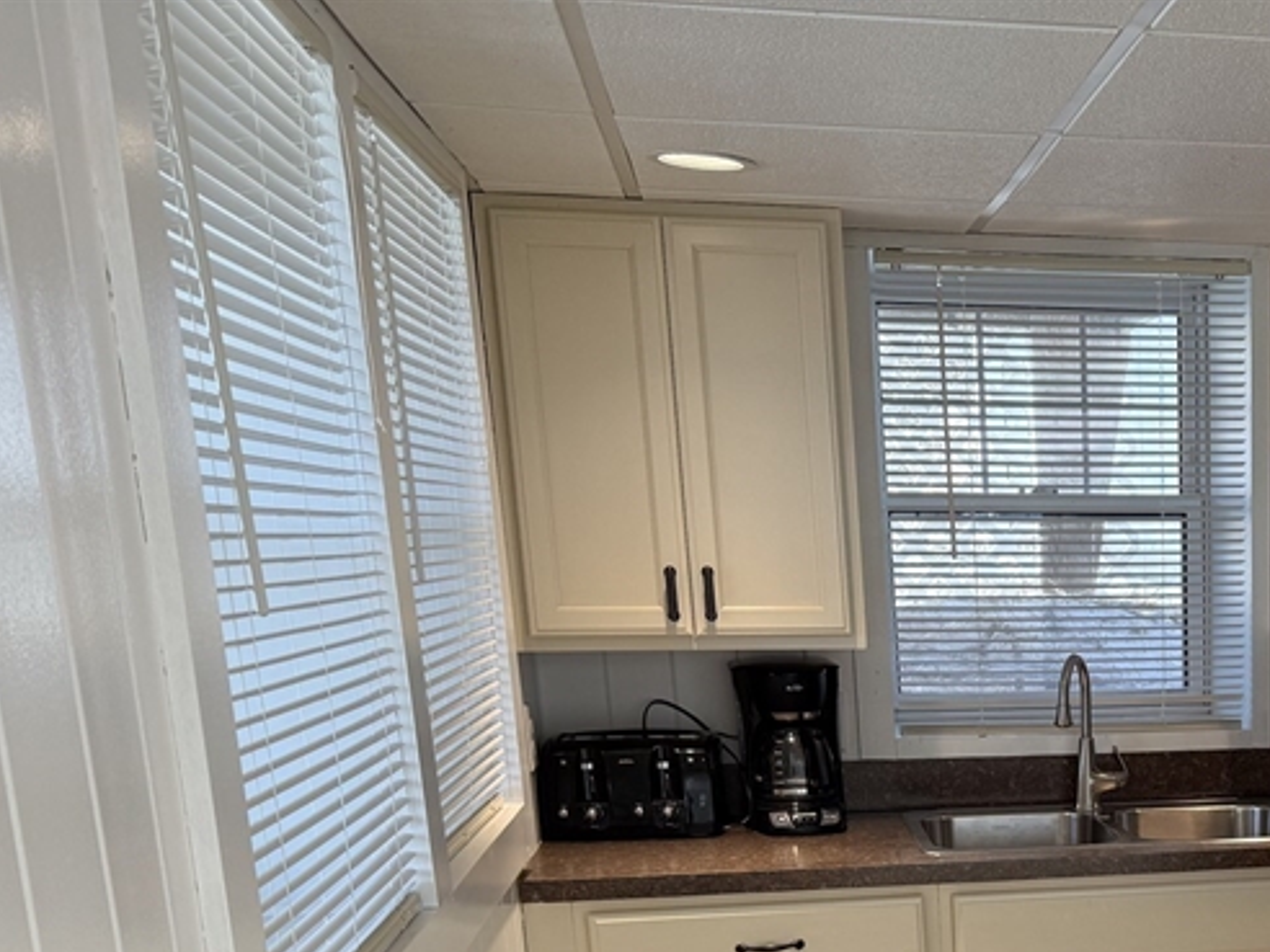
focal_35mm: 50
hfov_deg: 34.9
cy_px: 988
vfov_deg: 27.2
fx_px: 1834
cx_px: 1252
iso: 100
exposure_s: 1/129
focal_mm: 6.76
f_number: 1.78
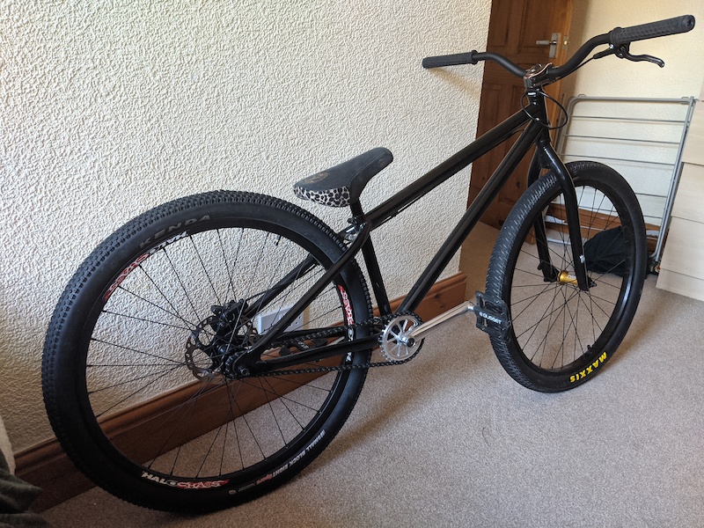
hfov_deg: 65.3
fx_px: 549
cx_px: 352
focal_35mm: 27
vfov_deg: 51.4
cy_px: 264
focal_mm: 4.44
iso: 562
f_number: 1.8
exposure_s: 1/25
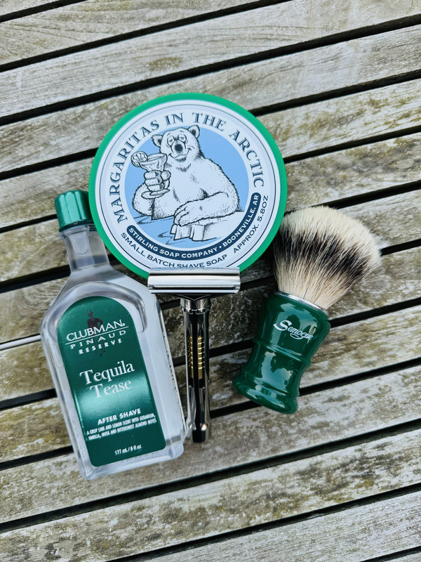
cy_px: 281
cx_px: 210
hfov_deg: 56.8
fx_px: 389
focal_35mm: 24
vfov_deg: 71.6
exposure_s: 1/121
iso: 64
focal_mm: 6.76
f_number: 1.78
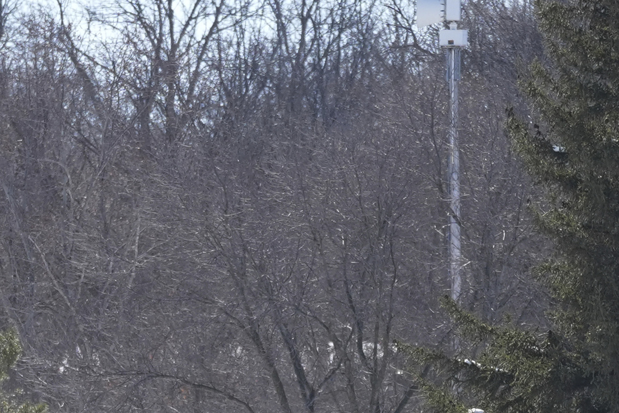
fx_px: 12412
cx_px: 527
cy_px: 420
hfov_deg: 2.9
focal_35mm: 722
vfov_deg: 1.9
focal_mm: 189
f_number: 2.8
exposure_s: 1/8000
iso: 640
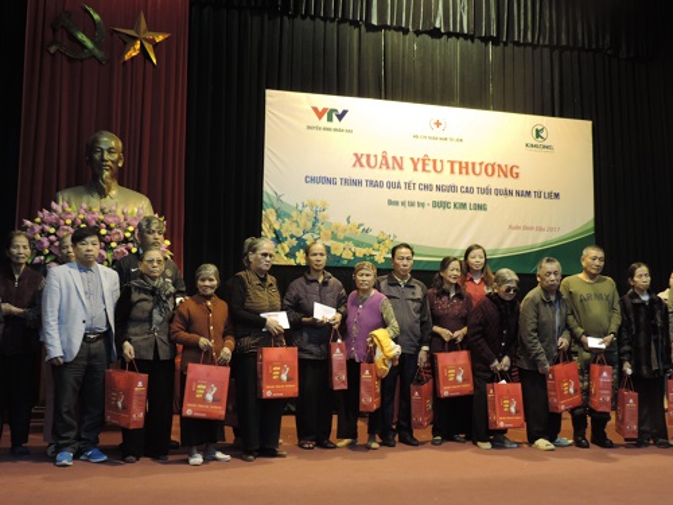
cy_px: 252
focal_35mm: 40
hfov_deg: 46.8
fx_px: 778
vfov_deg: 36.0
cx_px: 336
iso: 220
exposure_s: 1/50
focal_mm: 7.1
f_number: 3.3
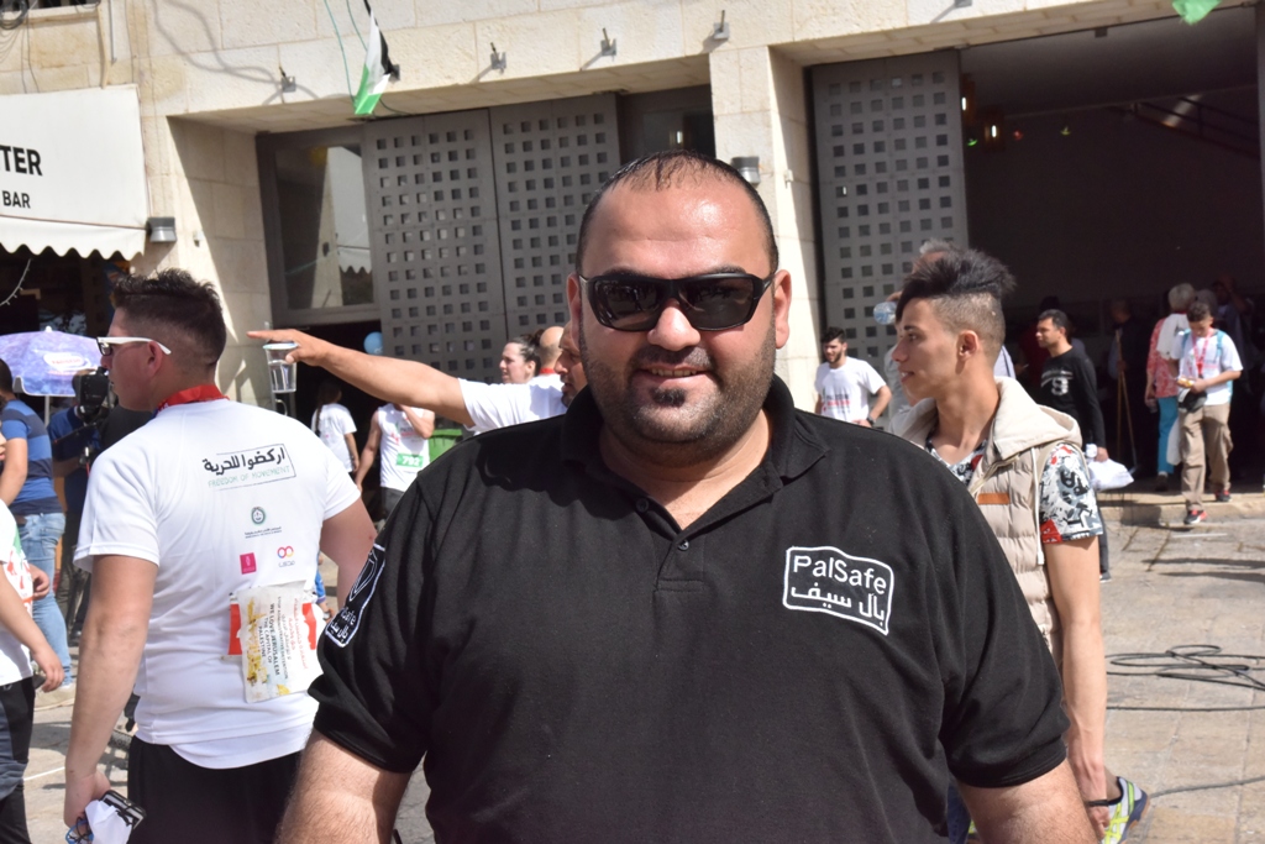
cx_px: 632
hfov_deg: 34.5
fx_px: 2038
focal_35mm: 58
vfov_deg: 23.4
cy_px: 422
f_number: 20
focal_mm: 58
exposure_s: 1/1600
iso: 2500
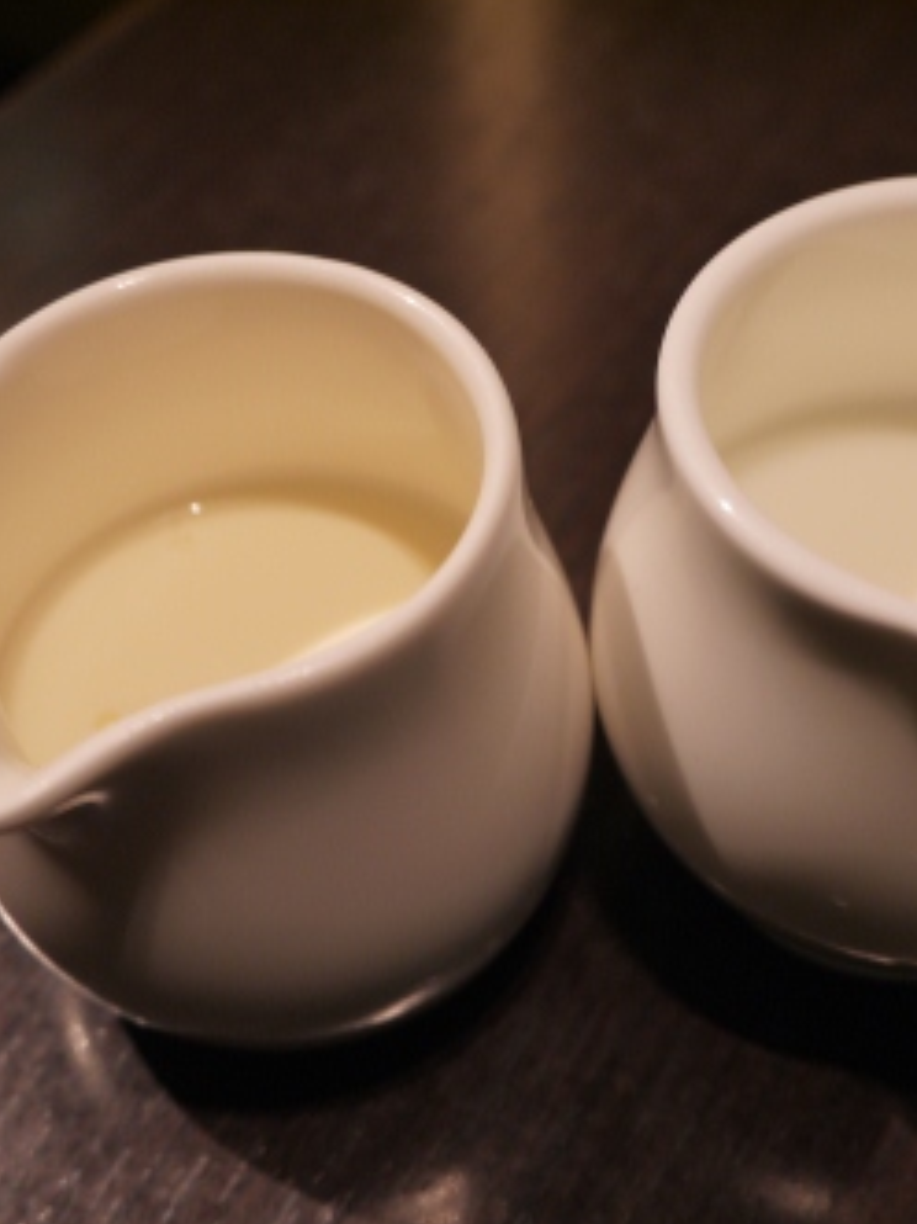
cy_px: 610
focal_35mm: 46
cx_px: 584
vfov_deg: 41.3
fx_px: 1626
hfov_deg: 31.3
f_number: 4.2
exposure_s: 1/60
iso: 160
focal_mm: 17
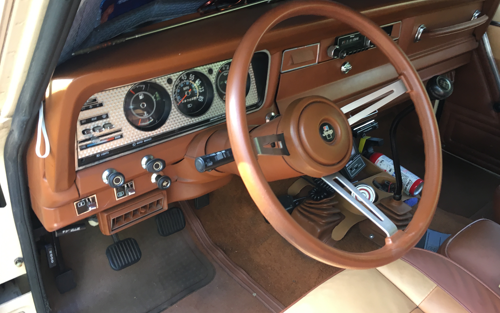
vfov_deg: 40.6
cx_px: 252
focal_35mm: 31
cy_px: 140
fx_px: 422
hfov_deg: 61.2
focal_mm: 4.15
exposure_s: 1/30
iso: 32
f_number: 2.2
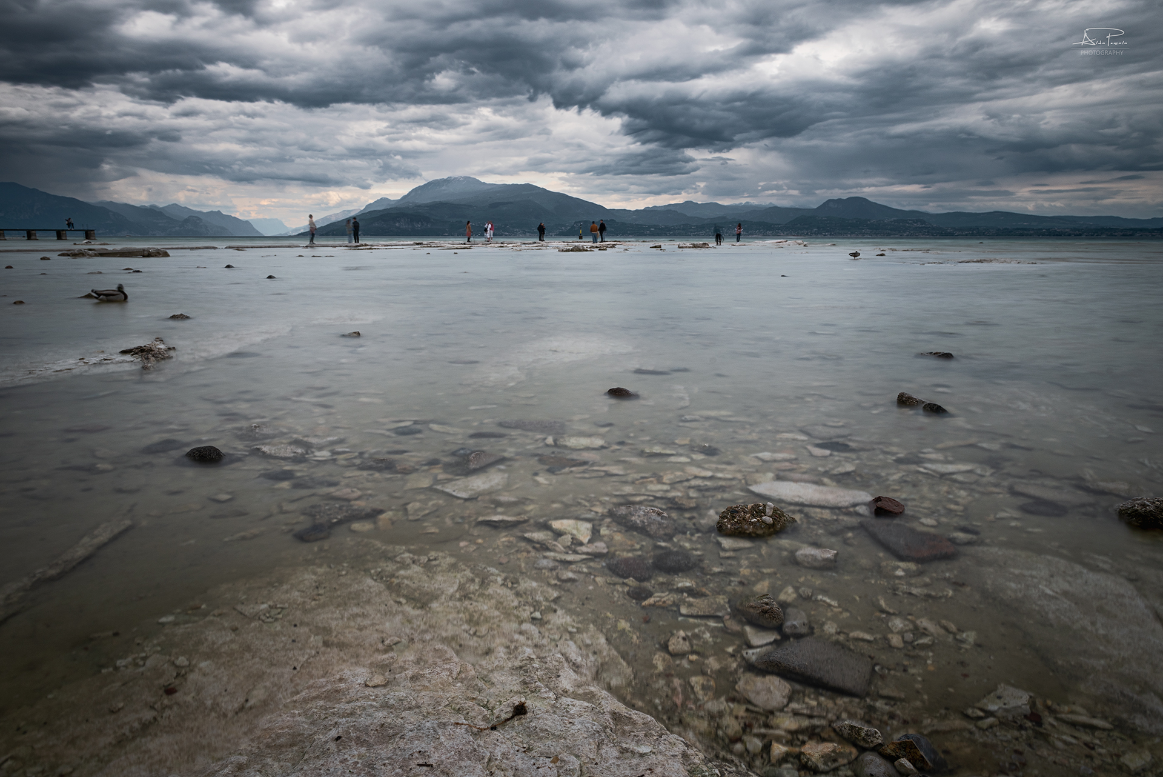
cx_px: 582
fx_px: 776
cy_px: 388
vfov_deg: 53.2
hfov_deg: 73.7
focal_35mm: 24
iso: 100
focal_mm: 24
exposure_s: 13
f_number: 14
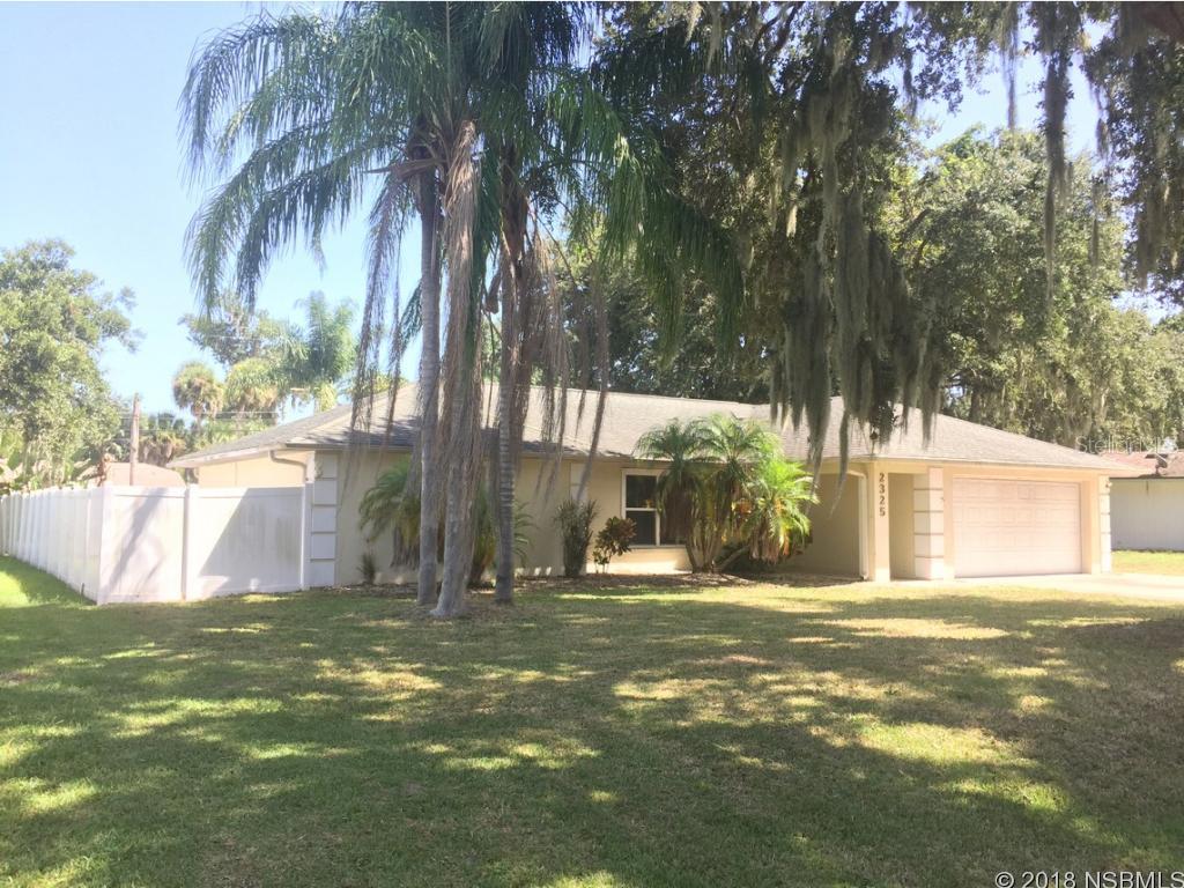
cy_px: 444
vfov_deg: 48.2
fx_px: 992
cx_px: 592
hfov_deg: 61.7
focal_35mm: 29
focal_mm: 4.15
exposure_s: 1/247
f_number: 2.2
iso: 32
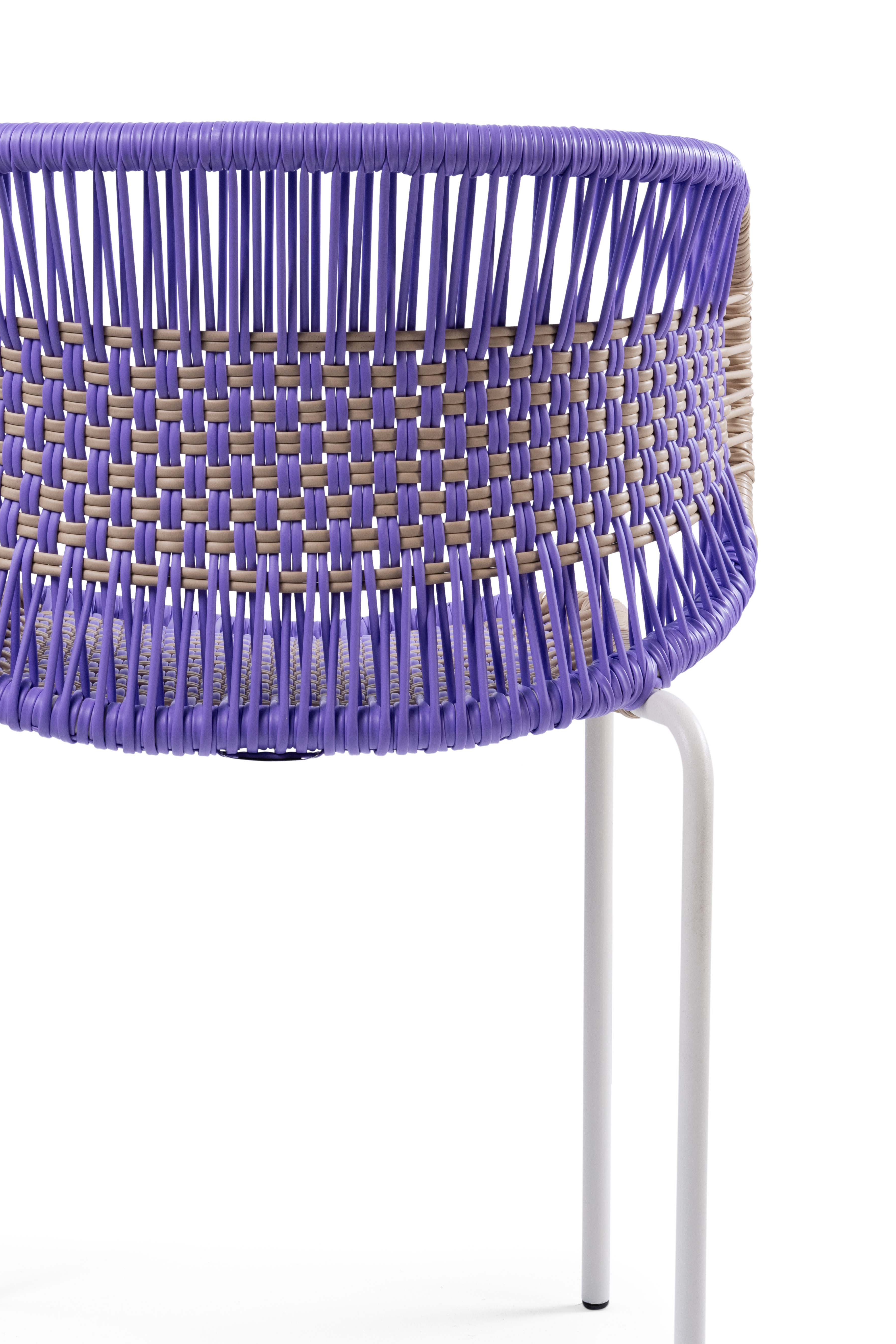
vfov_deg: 16.4
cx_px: 236
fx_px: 4666
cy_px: 602
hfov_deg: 10.9
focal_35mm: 125
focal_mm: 70
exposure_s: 1/80
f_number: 13
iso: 160
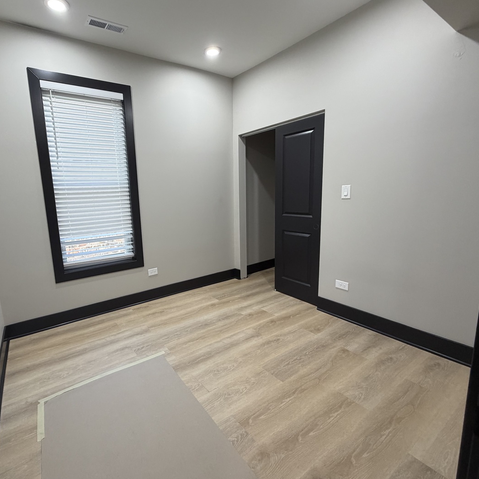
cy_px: 234
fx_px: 266
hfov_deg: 82.7
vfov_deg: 84.0
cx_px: 187
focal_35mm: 17
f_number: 2.2
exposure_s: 1/120
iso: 200
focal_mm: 2.22
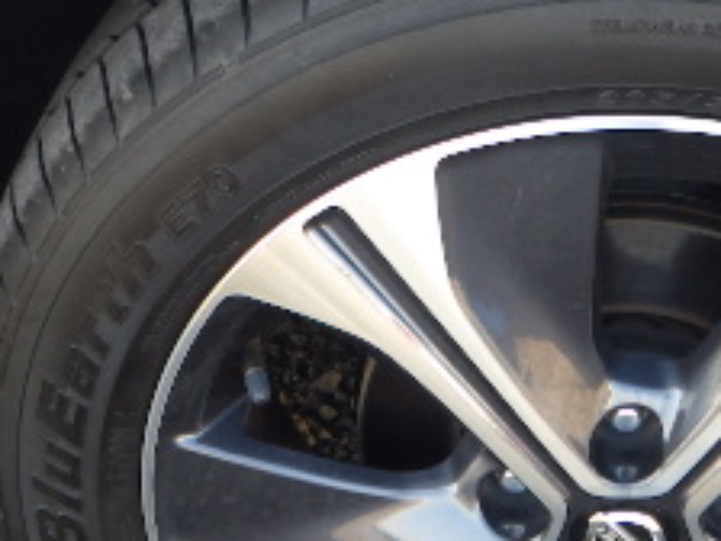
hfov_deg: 24.0
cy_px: 306
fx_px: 1666
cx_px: 599
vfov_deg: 18.4
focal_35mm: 80
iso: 125
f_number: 3.5
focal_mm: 5
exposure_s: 1/80
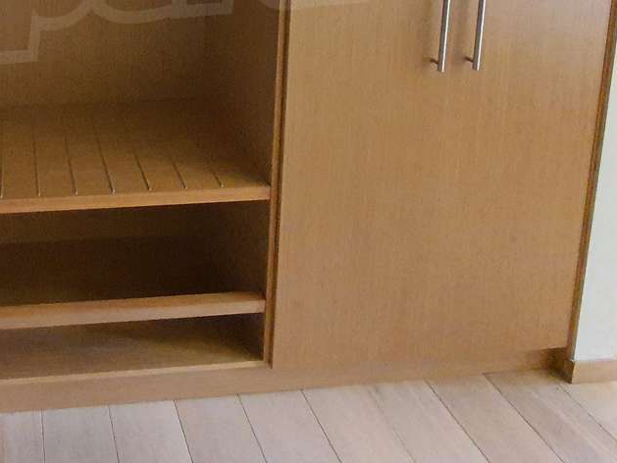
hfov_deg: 51.4
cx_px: 60
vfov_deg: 36.5
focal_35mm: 31
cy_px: -76
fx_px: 553
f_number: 2.2
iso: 800
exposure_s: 1/33
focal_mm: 1.8
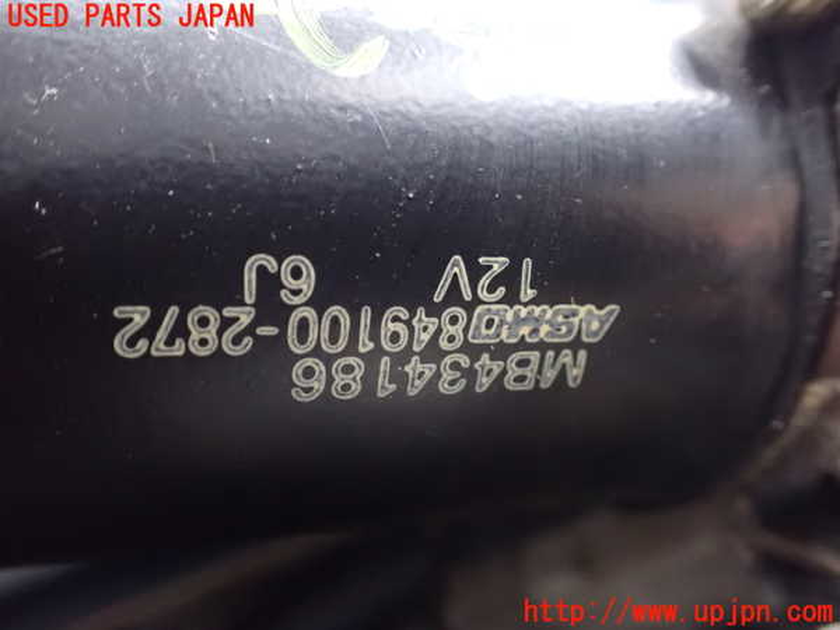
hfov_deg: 60.0
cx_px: 420
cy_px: 315
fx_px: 728
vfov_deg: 46.8
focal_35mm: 30
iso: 1600
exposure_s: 1/30
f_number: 2.3
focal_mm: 5.4
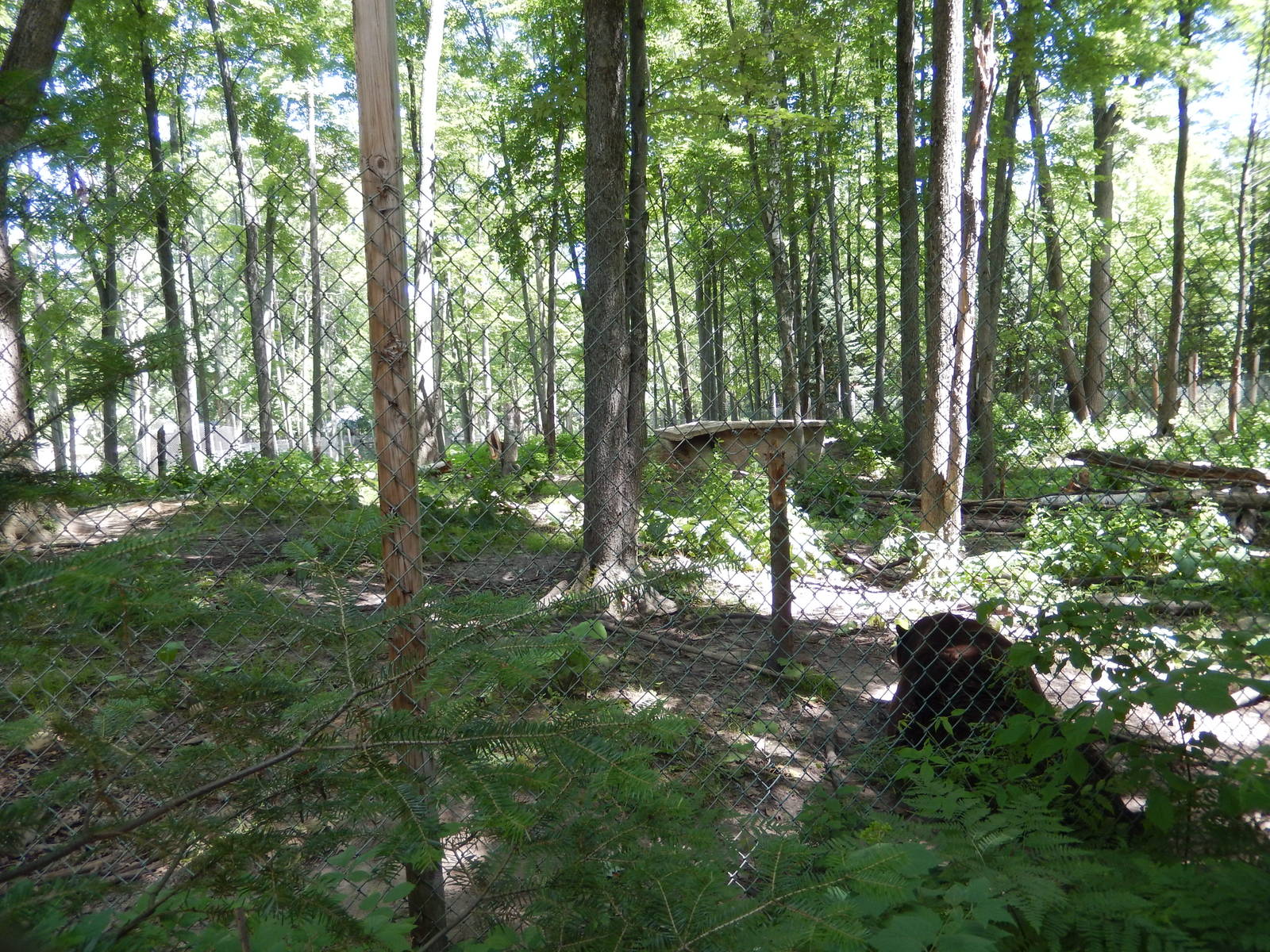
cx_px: 635
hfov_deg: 69.4
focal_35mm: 25
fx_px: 917
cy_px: 476
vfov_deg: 54.9
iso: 125
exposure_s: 1/80
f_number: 3.4
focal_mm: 4.5
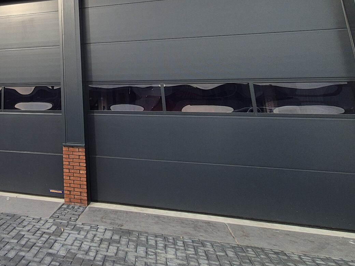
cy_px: 30
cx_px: -16
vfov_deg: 41.0
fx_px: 328
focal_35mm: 32
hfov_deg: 45.7
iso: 50
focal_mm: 2.2
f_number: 2.2
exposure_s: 1/1268
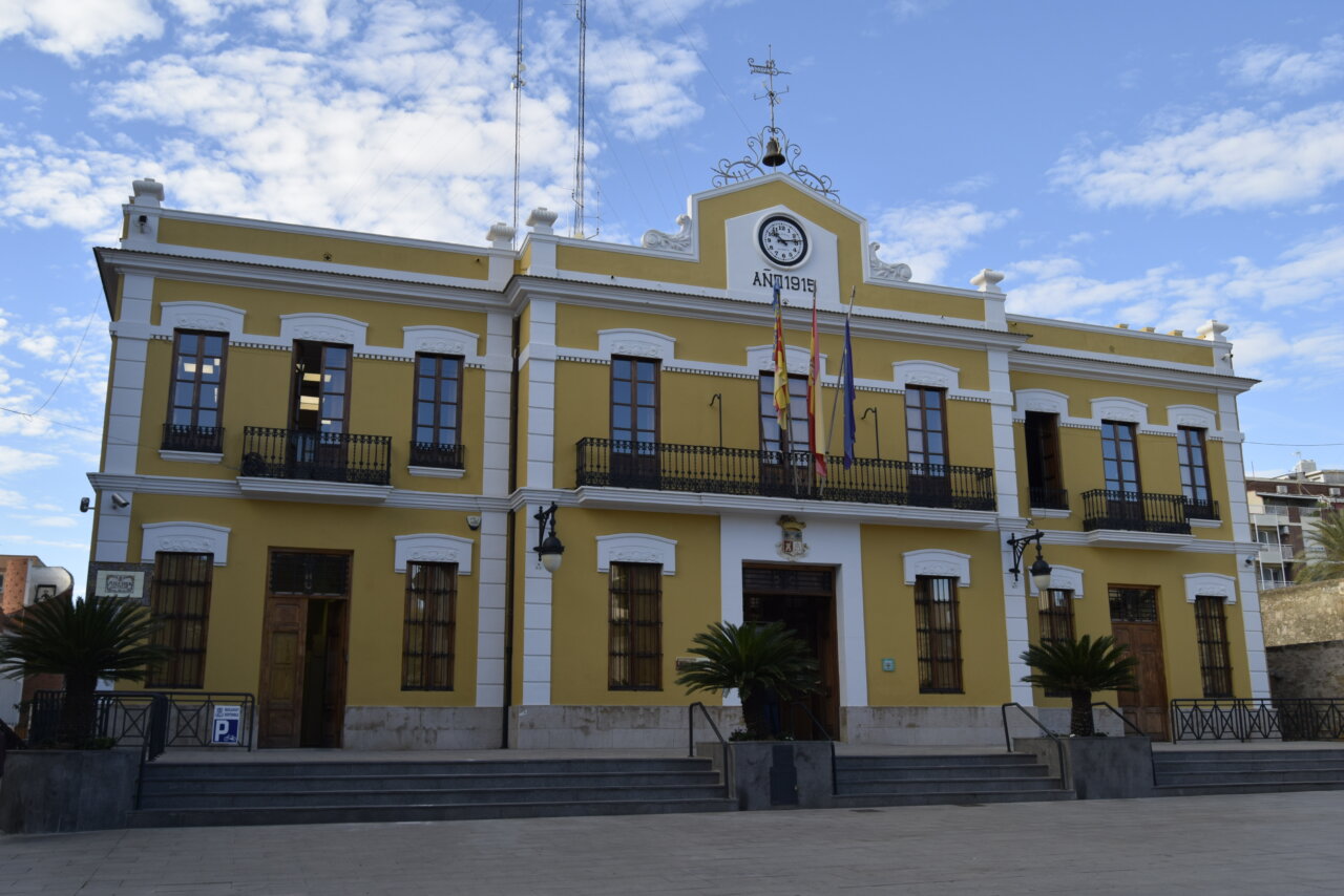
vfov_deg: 40.0
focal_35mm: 33
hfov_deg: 57.2
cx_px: 672
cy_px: 448
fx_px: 1232
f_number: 7.1
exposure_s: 1/250
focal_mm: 22
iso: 200
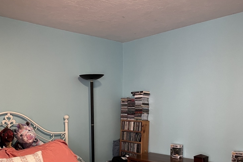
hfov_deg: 49.5
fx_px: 256
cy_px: 121
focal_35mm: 38
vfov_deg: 34.3
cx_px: 74
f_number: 1.6
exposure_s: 1/60
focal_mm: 5.1
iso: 160
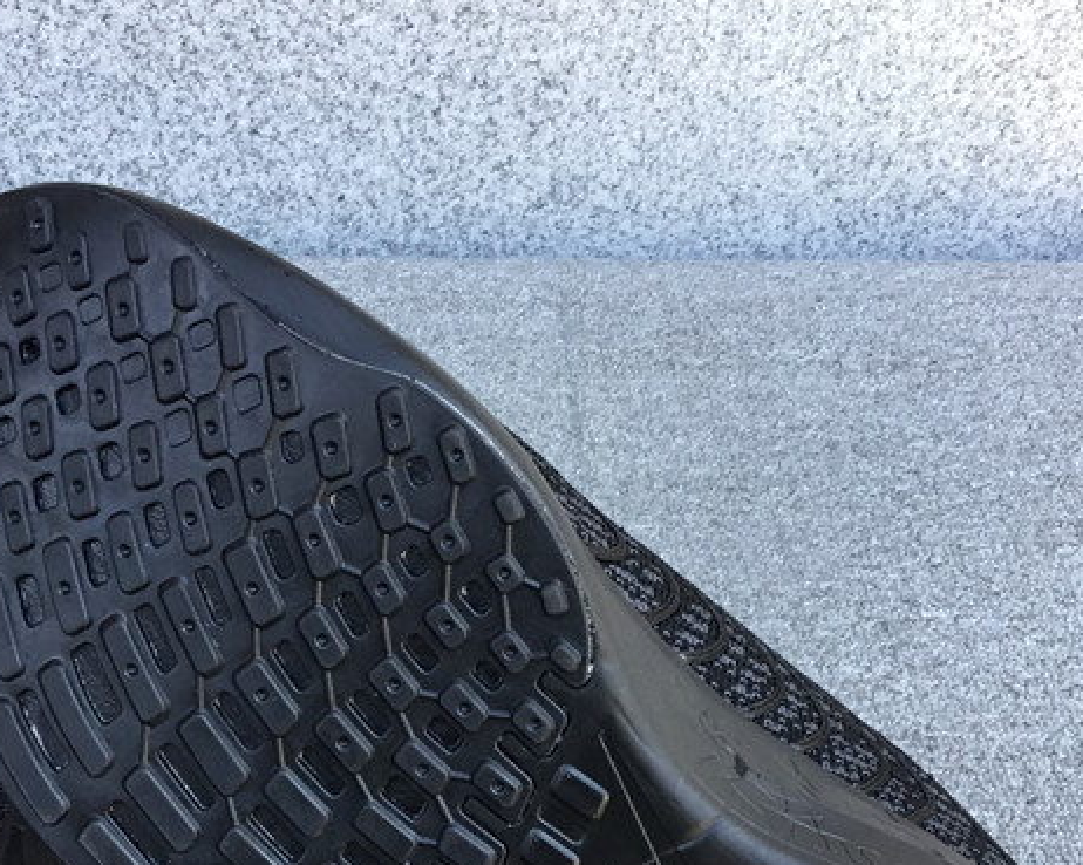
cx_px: 457
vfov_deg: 25.1
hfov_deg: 31.9
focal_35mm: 59
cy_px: 749
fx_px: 1890
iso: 40
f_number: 2.4
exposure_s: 1/100
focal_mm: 3.3
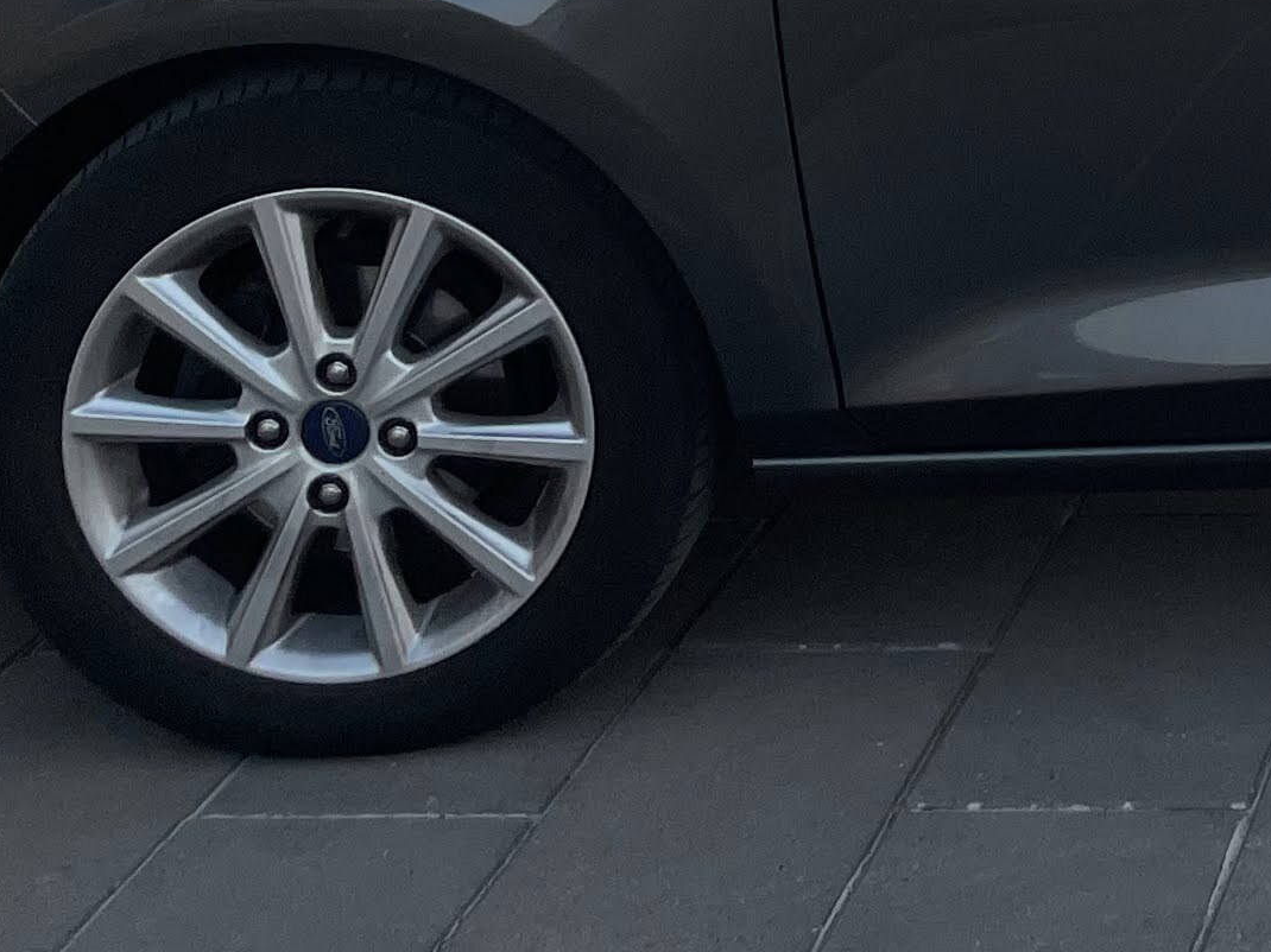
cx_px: 1820
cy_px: -501
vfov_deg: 14.1
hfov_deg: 18.2
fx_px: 3597
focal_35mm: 98
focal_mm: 4.2
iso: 32
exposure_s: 1/307
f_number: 1.6
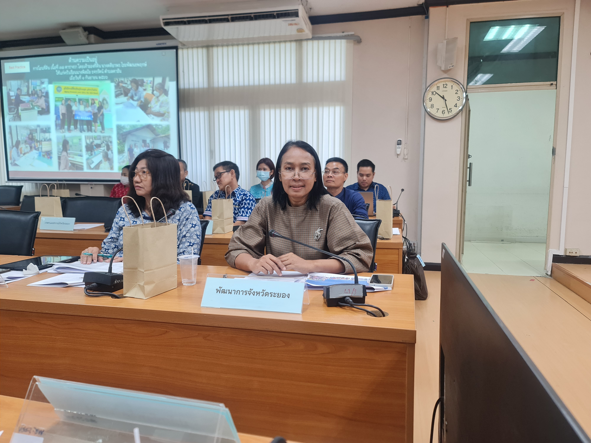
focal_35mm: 25
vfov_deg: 54.9
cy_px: 222
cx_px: 296
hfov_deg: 69.4
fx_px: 427
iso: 250
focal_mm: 7
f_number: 1.8
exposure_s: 1/100
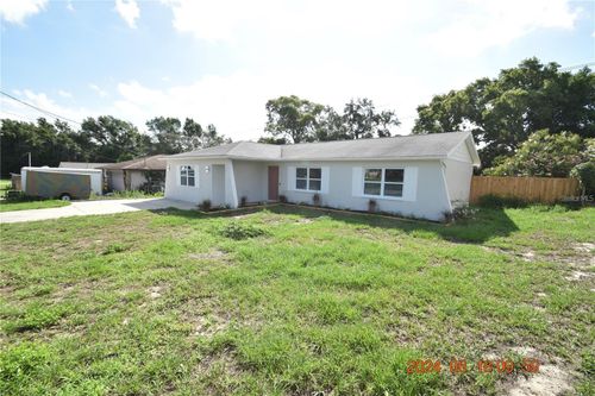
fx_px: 248
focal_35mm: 15
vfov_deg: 77.3
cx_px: 298
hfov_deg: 100.4
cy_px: 198
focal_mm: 10
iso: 200
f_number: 9
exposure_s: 1/320
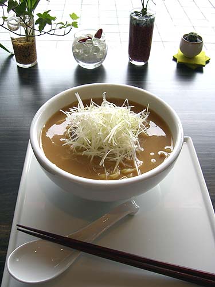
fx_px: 315
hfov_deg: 37.7
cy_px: 144
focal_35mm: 38
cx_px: 108
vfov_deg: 49.0
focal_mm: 6.2
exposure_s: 1/125
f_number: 2.7
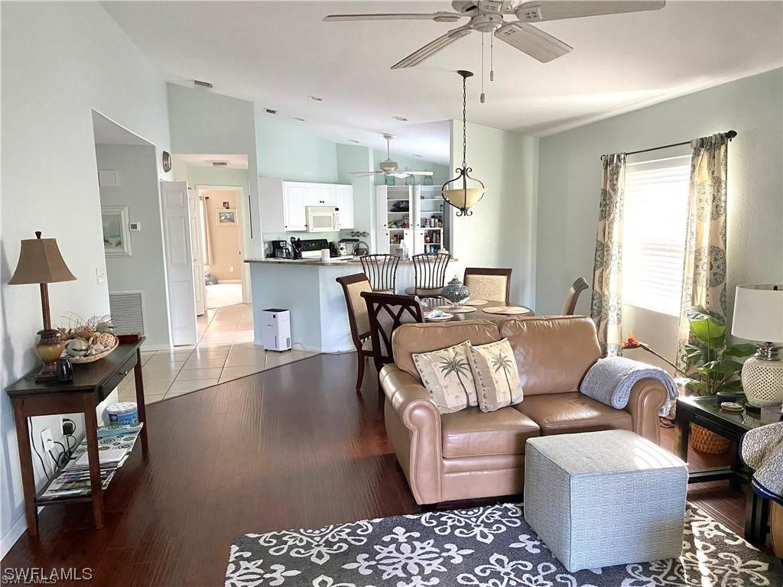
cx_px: 392
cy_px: 294
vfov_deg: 53.1
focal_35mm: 26
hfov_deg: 67.3
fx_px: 588
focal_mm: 4.25
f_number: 1.8
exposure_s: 1/60
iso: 400
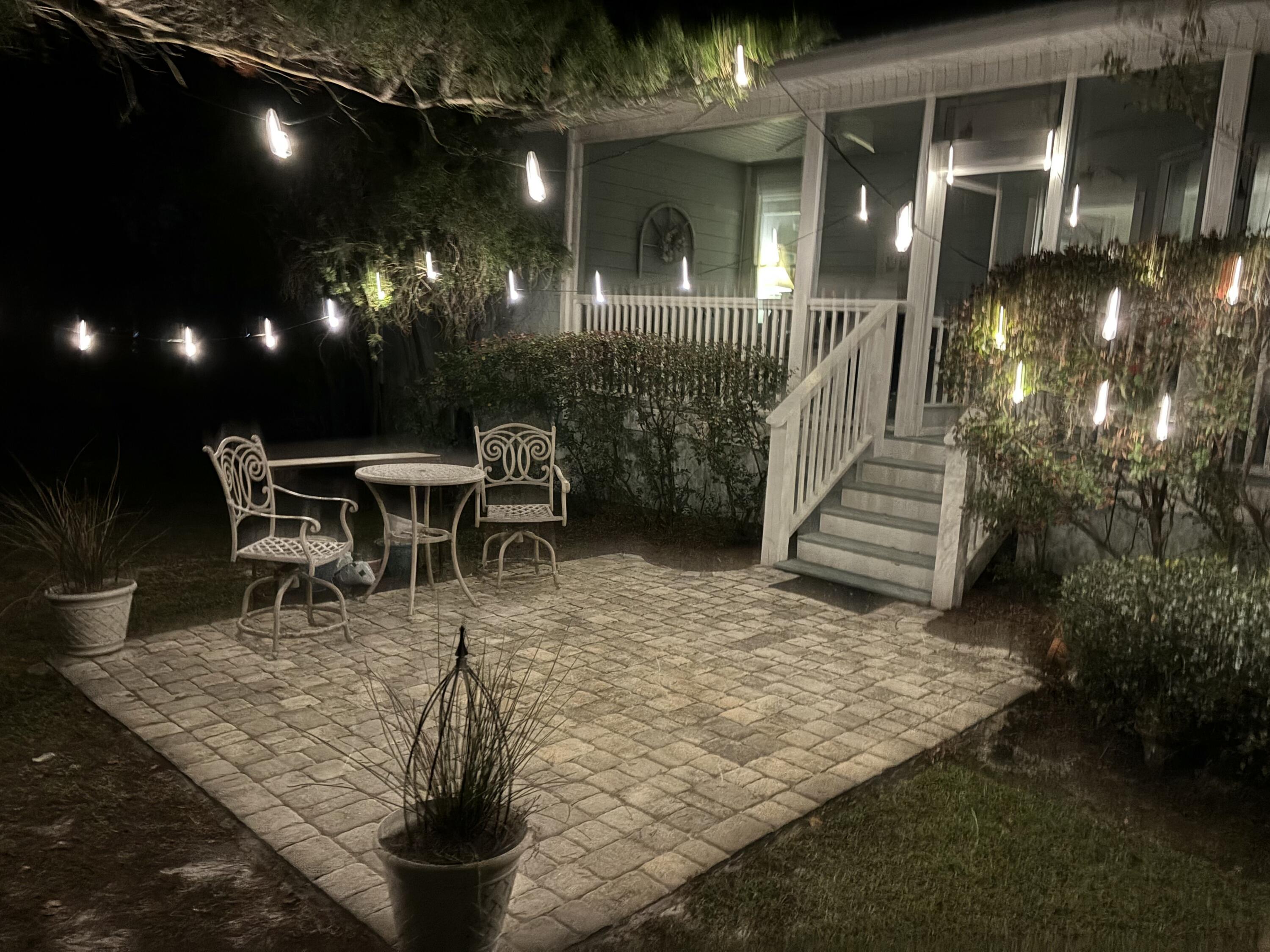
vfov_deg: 53.1
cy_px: 476
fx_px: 954
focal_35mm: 26
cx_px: 635
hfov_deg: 67.3
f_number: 1.6
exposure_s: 1/9
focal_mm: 5.96
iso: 640
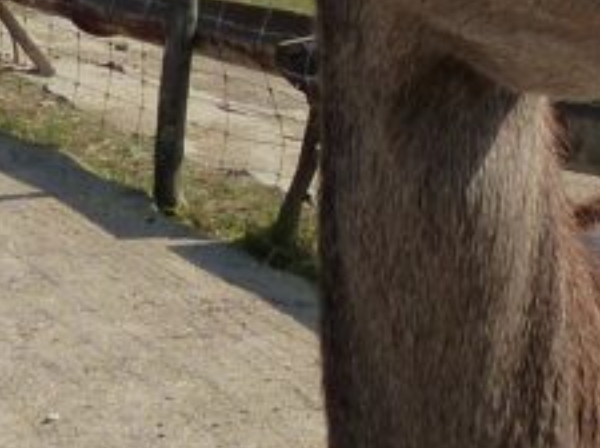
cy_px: -384
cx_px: 784
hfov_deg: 16.3
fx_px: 1973
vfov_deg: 11.9
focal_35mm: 114
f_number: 4.5
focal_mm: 4.5
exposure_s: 1/1300
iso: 160
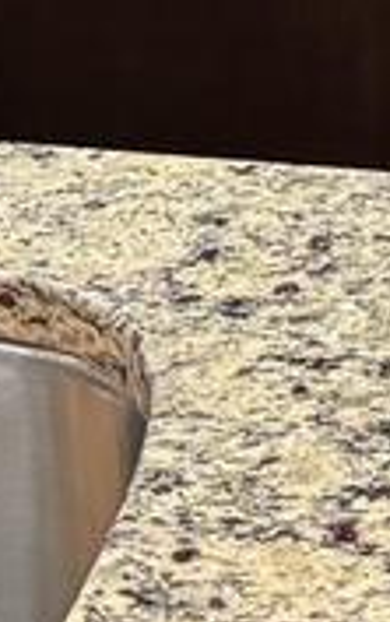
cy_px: -893
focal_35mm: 207
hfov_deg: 6.2
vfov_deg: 9.1
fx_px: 3512
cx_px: 762
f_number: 1.78
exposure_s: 1/60
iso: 400
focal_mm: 6.76
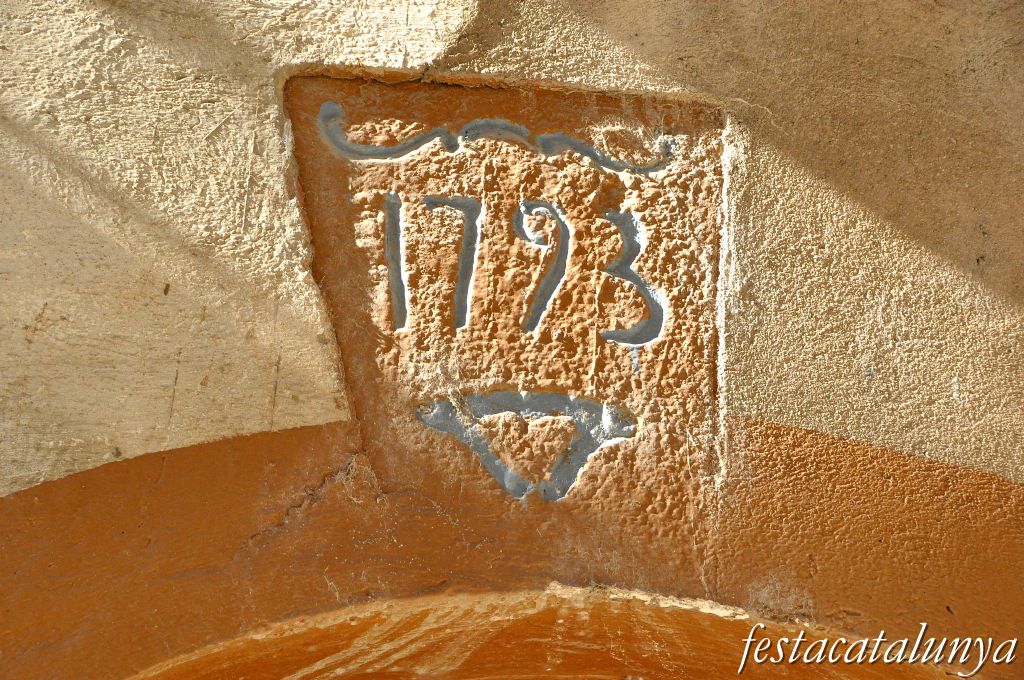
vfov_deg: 14.0
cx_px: 512
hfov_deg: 20.9
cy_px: 340
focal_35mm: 98
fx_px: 2770
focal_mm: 65
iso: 1600
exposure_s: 1/1000
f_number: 8
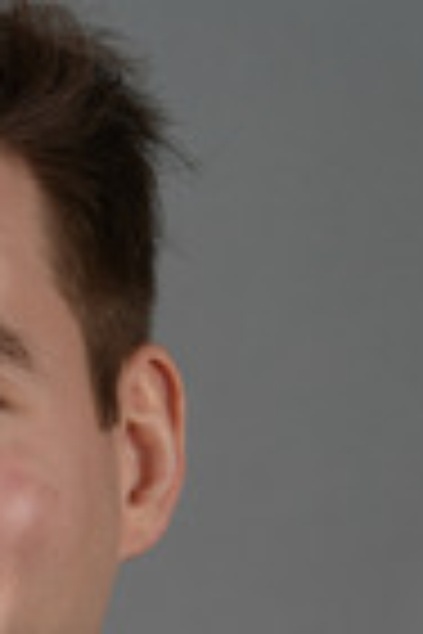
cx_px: -130
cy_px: 782
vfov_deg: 7.5
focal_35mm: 272
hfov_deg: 5.0
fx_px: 4794
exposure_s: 1/200
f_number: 13
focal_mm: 85
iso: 100
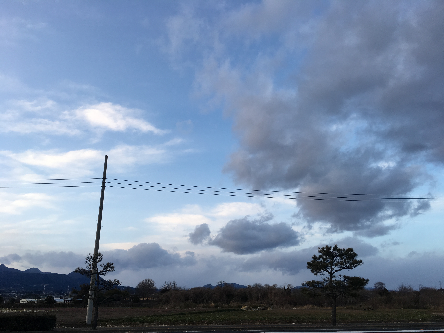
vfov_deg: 48.2
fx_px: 372
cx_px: 222
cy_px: 166
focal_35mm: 29
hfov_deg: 61.7
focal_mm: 4.15
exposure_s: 1/151
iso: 25
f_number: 2.2
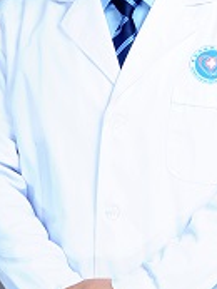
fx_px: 1044
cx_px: 125
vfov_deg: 15.7
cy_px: 102
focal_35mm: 125
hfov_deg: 11.9
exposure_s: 1/125
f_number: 9
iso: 200
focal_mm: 50
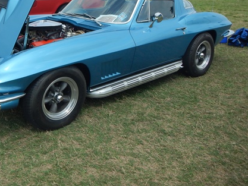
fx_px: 308
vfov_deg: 33.1
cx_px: 77
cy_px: 50
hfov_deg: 43.1
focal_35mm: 43
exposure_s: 1/1000
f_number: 3.9
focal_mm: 5
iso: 125
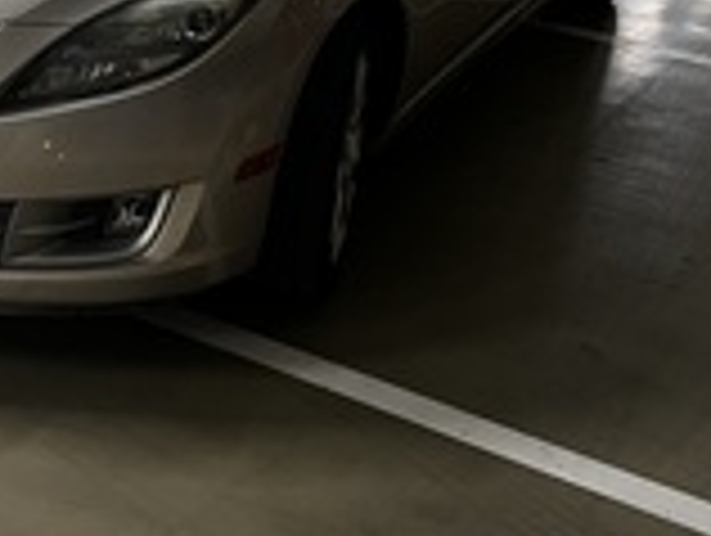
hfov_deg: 25.5
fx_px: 1543
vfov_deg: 18.9
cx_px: 133
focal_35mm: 75
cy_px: -61
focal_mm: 5.7
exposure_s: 1/50
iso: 200
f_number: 1.5
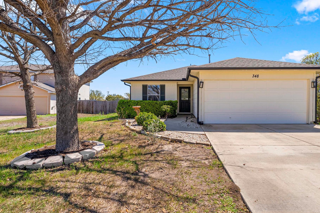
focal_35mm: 18
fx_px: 159
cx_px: 177
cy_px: 96
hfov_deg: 90.0
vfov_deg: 67.5
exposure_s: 1/320
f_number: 7.1
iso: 100
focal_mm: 15.8
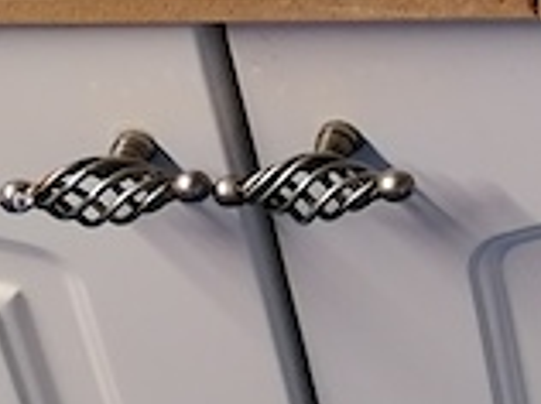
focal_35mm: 137
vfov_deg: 10.6
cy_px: -123
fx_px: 2138
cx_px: 1082
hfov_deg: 12.6
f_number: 1.8
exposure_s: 1/25
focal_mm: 5.3
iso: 400
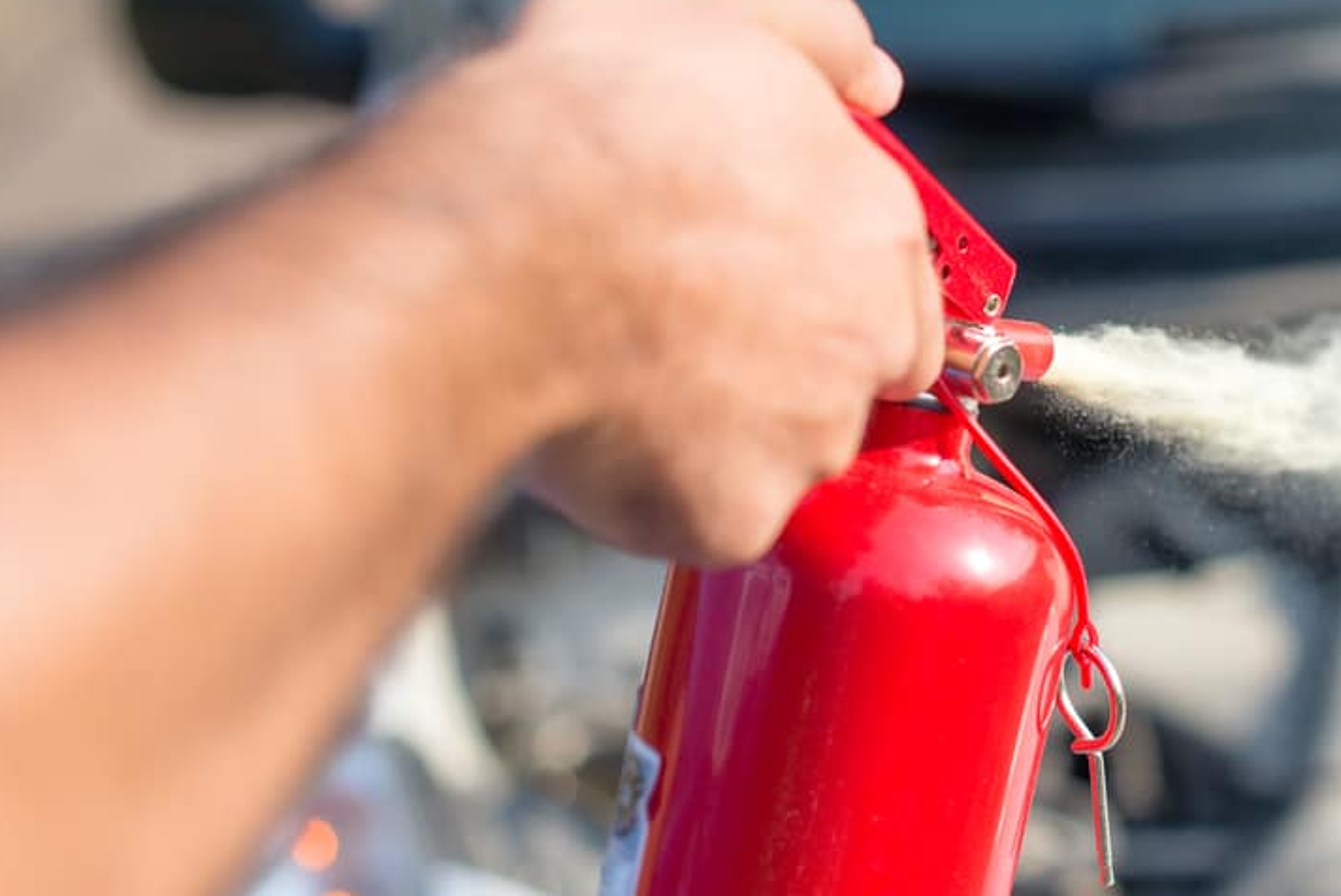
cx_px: 1019
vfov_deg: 15.6
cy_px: 404
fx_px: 3281
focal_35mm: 88
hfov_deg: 22.9
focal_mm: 50
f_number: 2.8
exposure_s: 1/2500
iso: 100
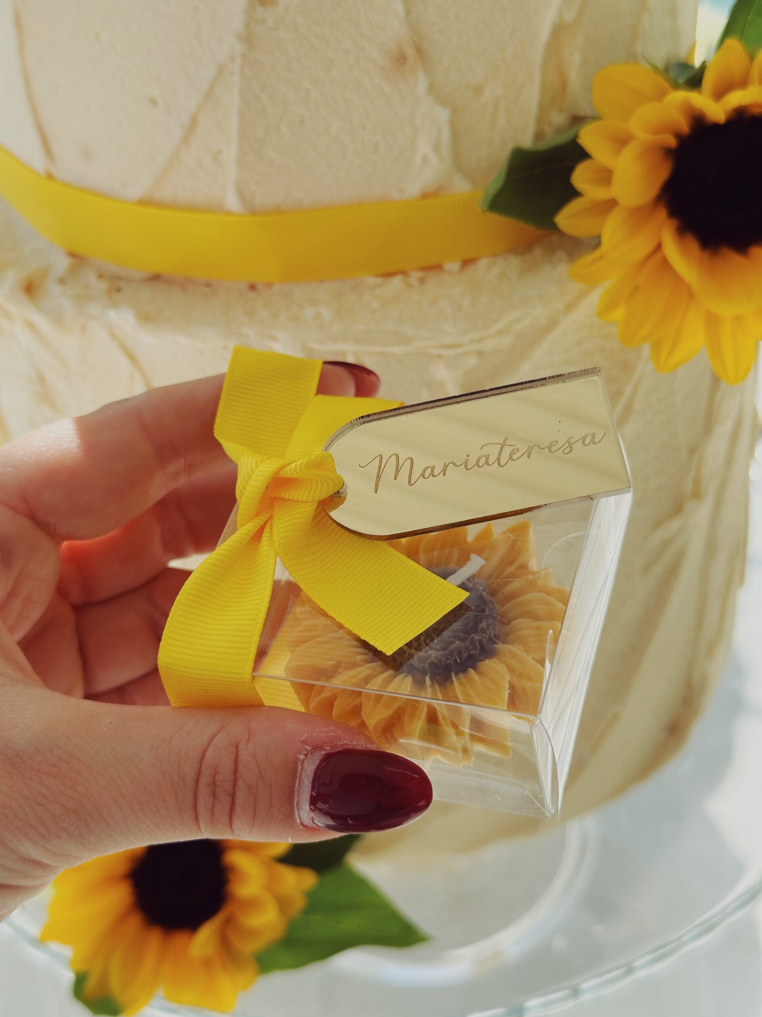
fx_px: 1409
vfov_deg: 39.7
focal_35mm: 48
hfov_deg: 30.3
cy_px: 508
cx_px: 381
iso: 64
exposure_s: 1/2114
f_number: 1.78
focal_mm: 6.86
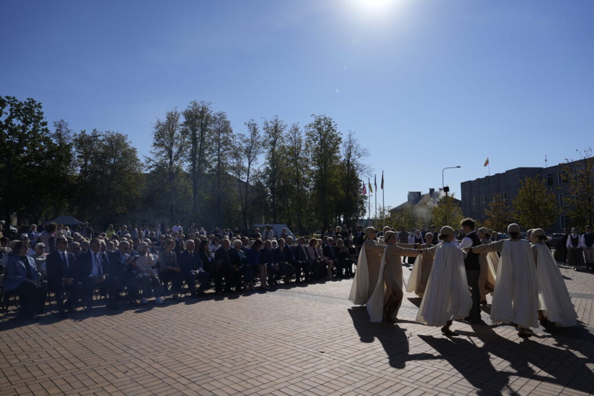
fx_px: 396
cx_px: 297
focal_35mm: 24
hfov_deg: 73.7
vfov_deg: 53.1
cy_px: 198
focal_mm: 24
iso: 160
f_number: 3.5
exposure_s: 1/5000
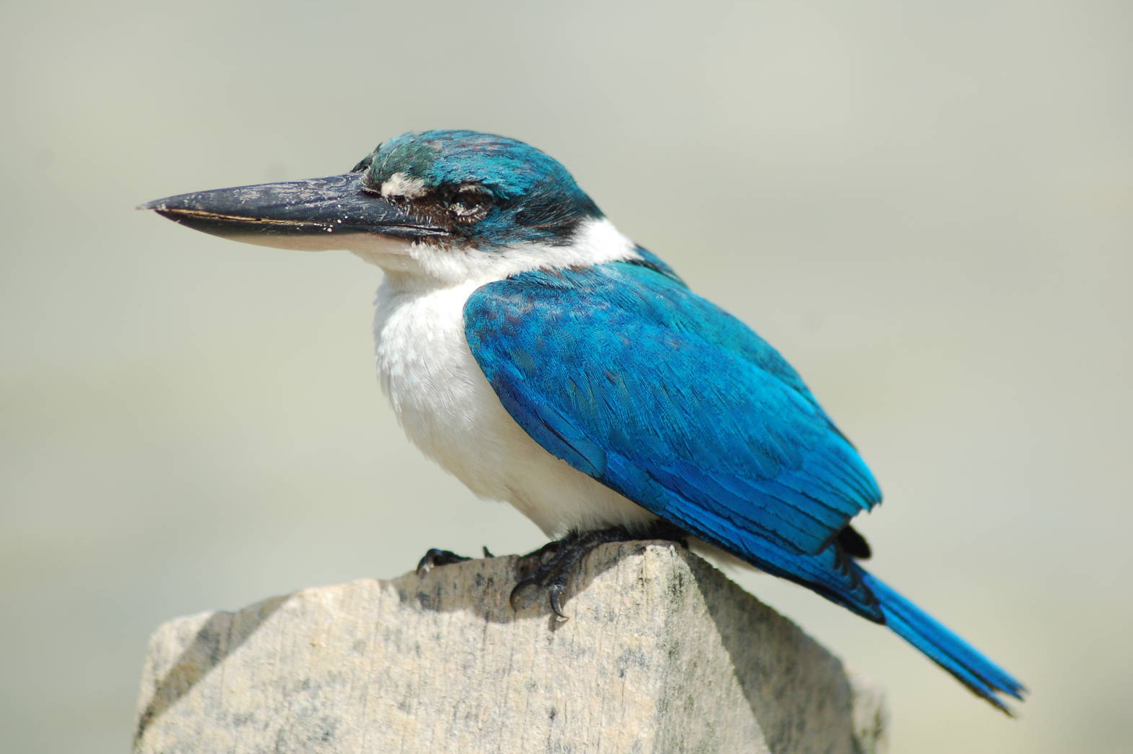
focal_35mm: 238
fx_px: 7470
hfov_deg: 8.7
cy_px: 375
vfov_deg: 5.8
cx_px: 555
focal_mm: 155
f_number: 5
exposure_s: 1/1600
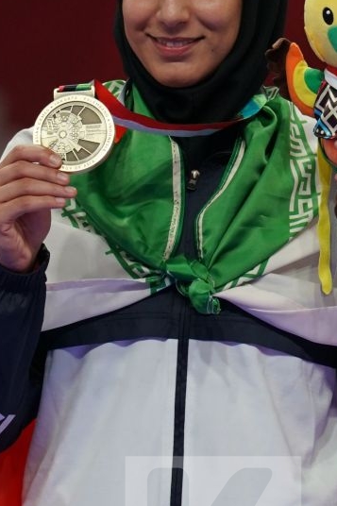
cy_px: 207
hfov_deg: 1.5
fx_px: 13207
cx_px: 213
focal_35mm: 940
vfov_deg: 2.2
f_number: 4
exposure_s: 1/500
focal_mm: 280
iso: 1250
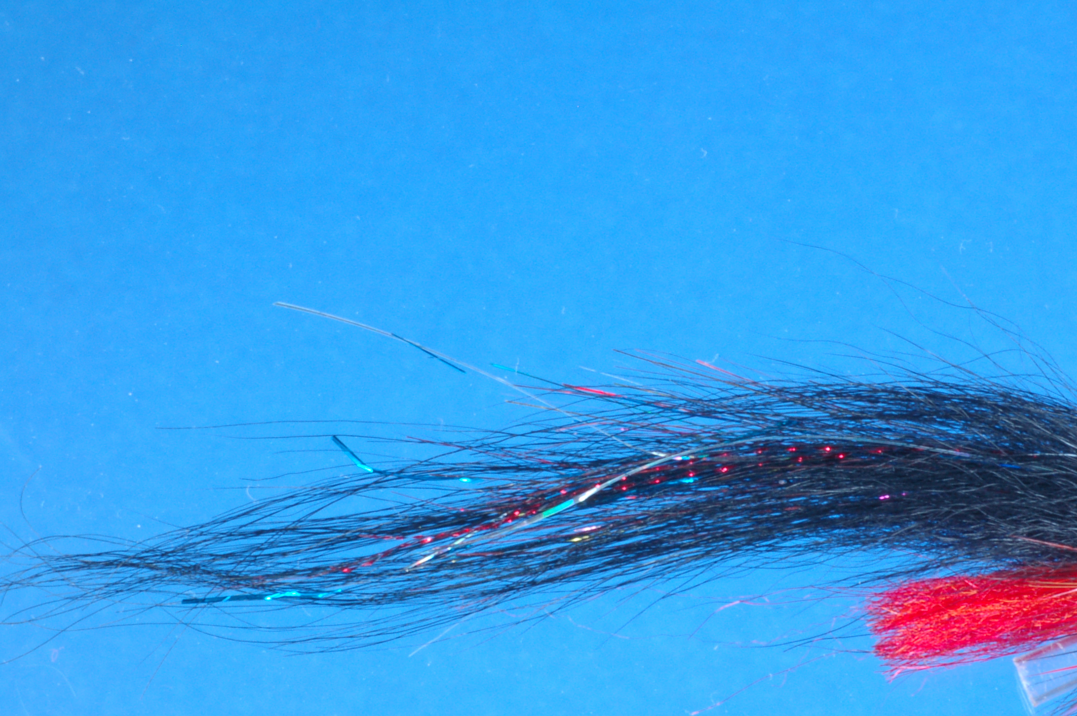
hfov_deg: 14.3
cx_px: 705
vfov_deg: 9.6
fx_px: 4274
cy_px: 469
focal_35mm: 143
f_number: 22
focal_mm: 70
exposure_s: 1/2.5
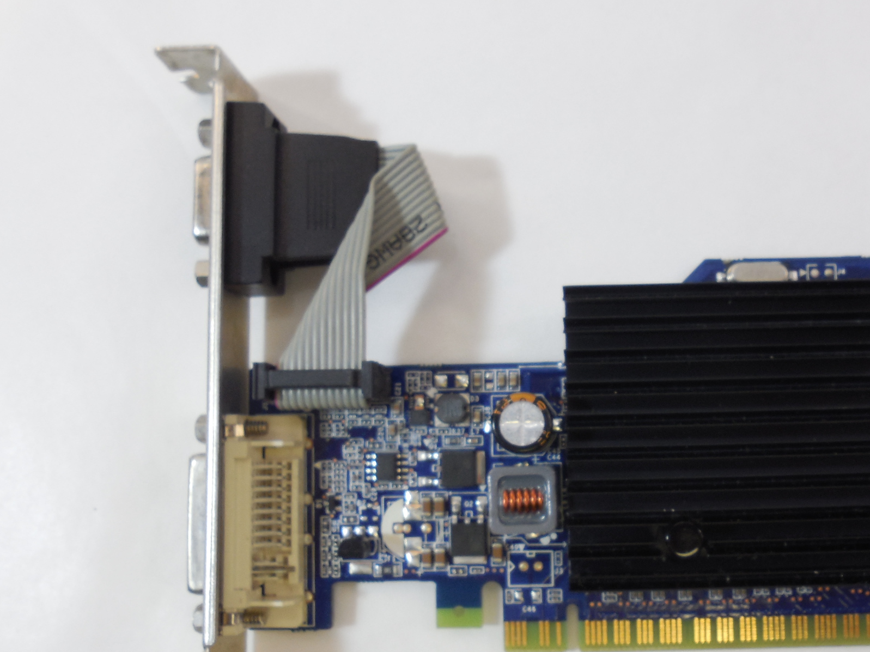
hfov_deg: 49.1
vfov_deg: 38.5
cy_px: 386
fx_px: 930
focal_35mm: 37
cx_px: 595
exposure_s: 1/40
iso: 125
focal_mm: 4.6
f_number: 3.5
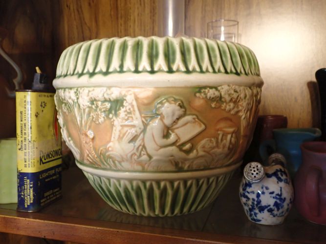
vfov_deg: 39.6
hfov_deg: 51.4
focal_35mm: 36
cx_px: 163
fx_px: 339
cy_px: 122
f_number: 2.5
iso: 800
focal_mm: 6.37
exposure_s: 1/40
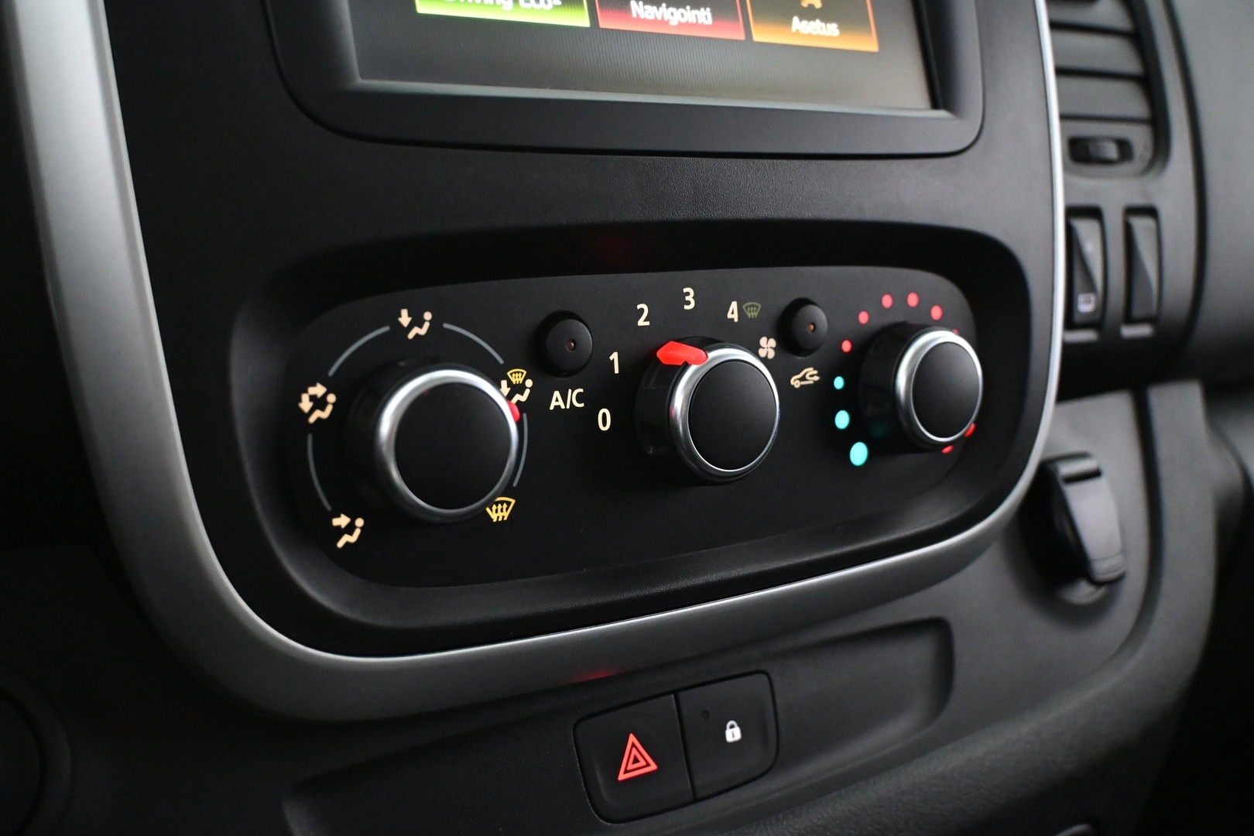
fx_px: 1202
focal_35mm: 34
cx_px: 627
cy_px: 418
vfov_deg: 38.4
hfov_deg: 55.1
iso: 5000
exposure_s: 1/40
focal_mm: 23
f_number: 4.2
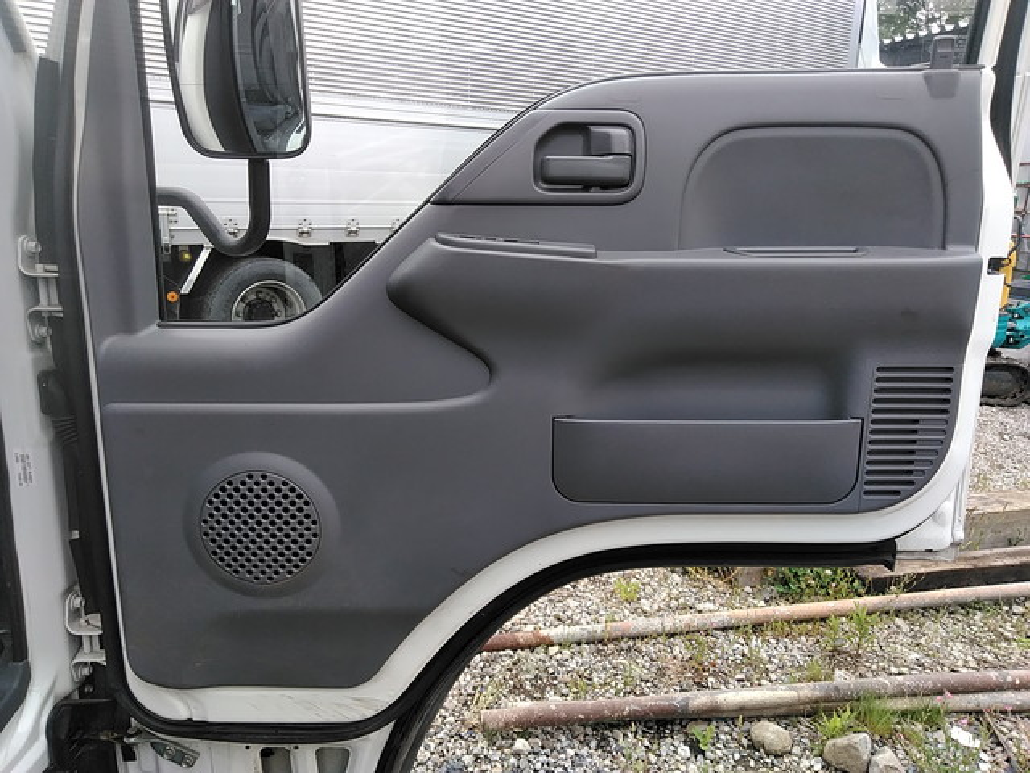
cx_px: 515
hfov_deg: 65.3
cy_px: 386
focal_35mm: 27
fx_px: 803
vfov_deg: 51.4
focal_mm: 3.46
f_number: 2.2
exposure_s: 1/251
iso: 60
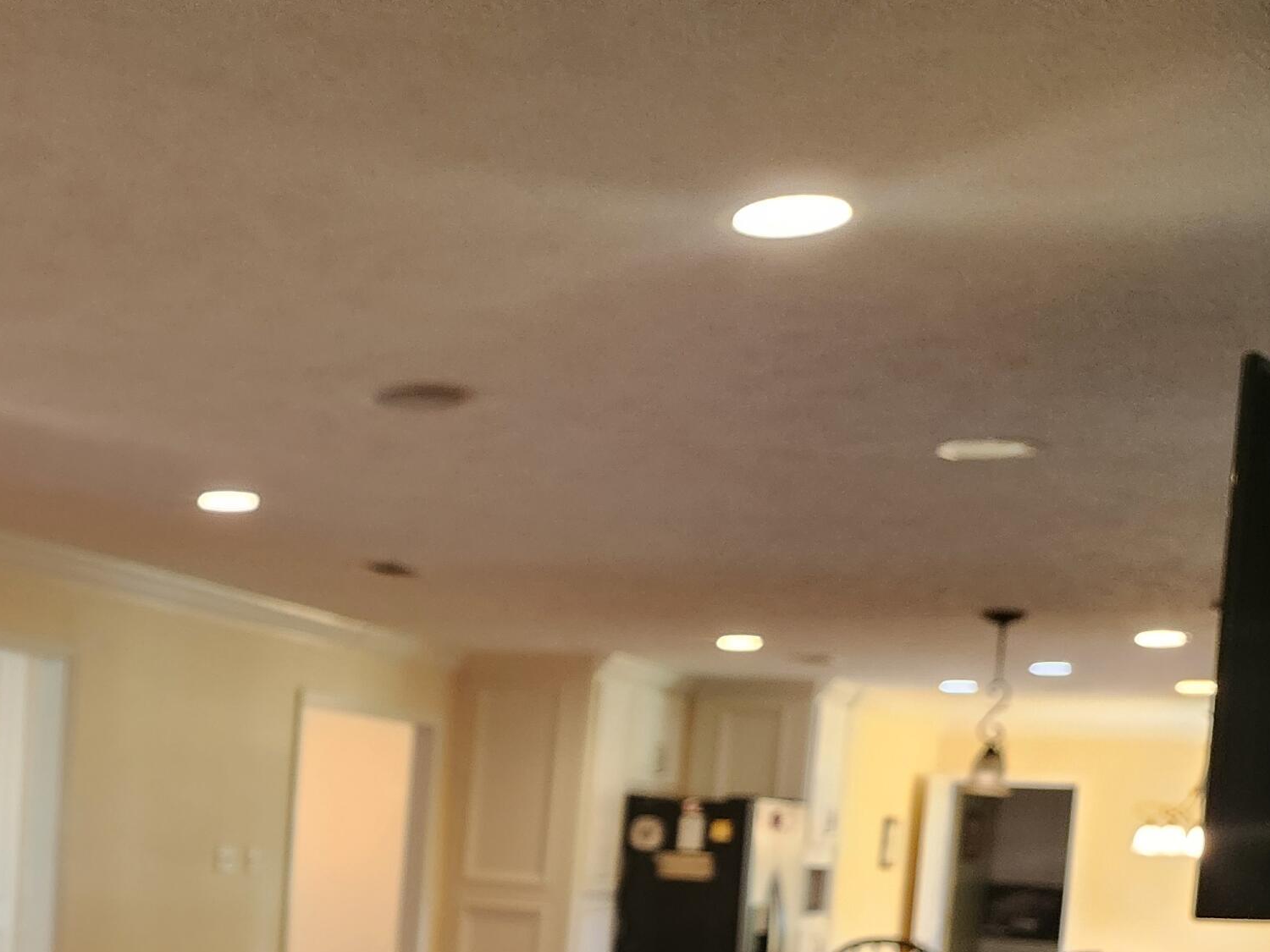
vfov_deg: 29.5
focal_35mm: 46
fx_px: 1688
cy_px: 949
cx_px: 19
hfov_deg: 37.2
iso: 800
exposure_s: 1/120
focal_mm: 5.54
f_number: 1.8
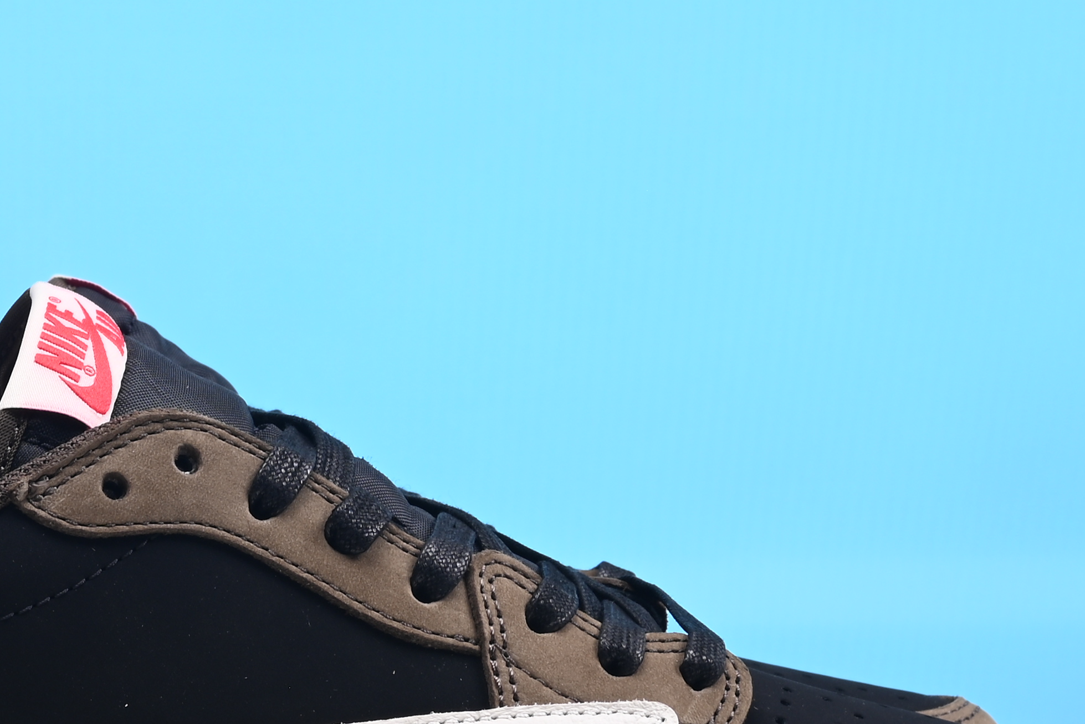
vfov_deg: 10.9
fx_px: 3799
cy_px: 222
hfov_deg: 16.1
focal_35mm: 126
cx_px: 177
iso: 100
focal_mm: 41
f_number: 16
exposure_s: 1/2
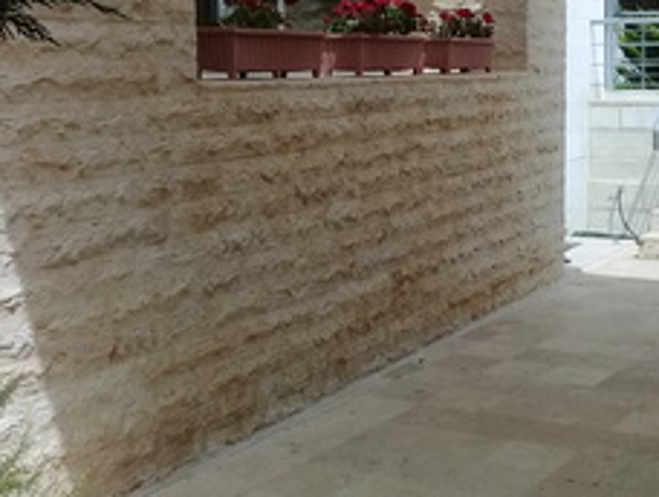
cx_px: 516
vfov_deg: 23.7
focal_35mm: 62
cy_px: 207
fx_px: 1183
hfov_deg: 30.5
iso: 50
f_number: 2.2
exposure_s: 1/1205
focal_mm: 3.3
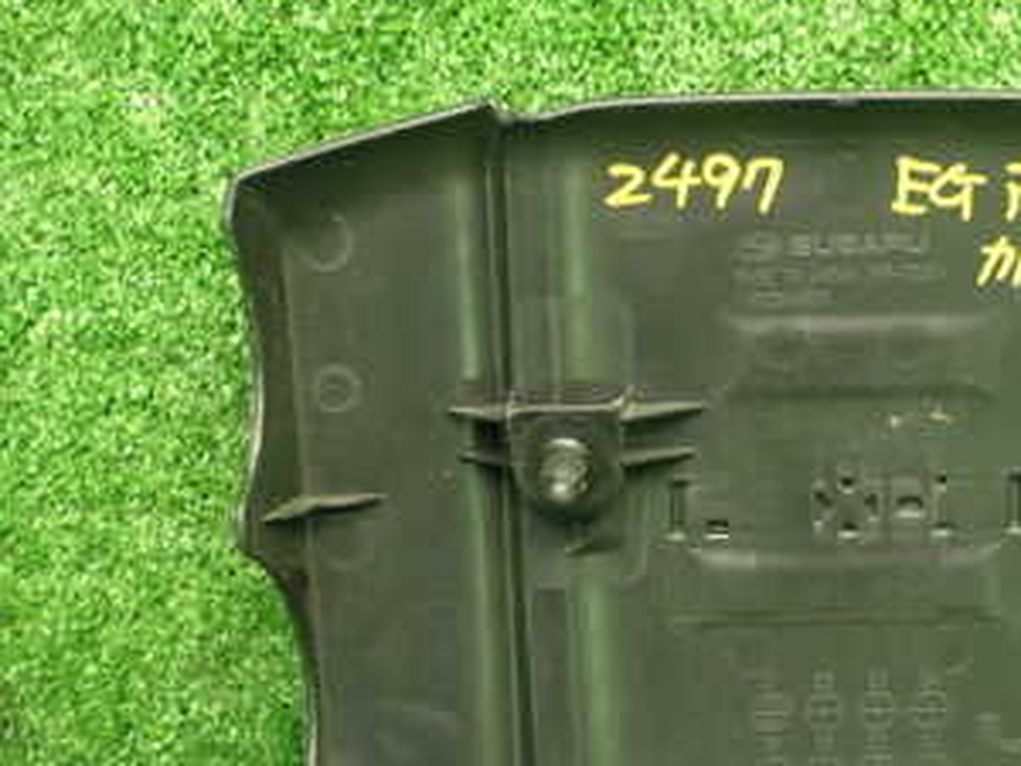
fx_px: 2124
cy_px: 579
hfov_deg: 26.4
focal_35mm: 72
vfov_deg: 20.3
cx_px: 851
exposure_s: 1/40
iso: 640
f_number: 2.5
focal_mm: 6.37
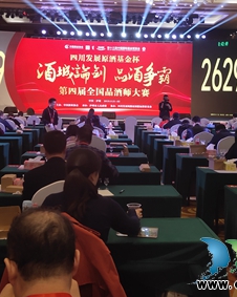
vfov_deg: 37.2
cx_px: 117
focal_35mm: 50
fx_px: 439
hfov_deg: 30.2
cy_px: 115
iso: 224
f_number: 1.8
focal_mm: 4.27
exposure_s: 1/100
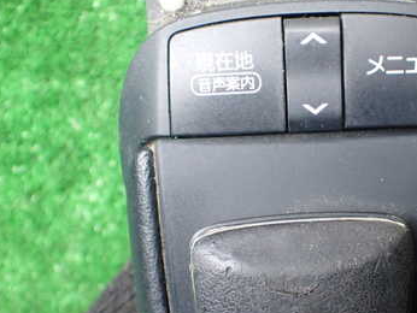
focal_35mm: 52
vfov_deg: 28.0
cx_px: 295
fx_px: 627
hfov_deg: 36.2
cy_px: 187
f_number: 2.3
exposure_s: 1/125
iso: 640
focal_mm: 5.4
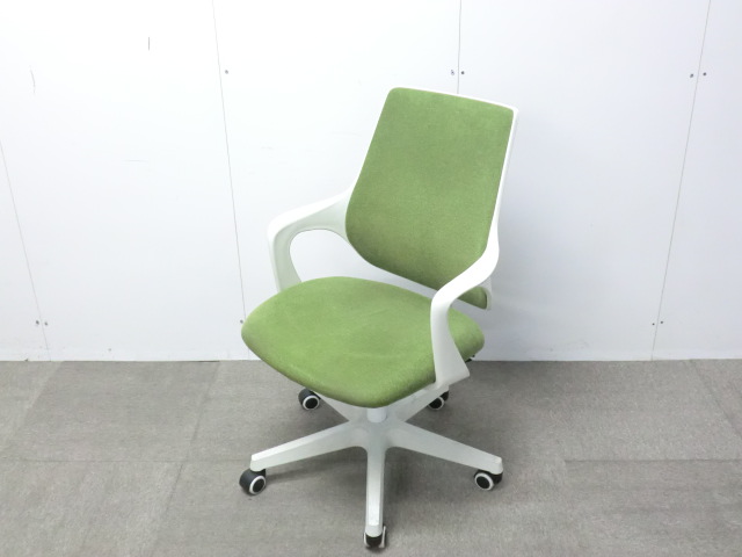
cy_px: 278
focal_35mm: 38
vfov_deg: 37.7
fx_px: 815
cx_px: 371
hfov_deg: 49.0
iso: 800
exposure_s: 1/30
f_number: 3.9
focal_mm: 6.9
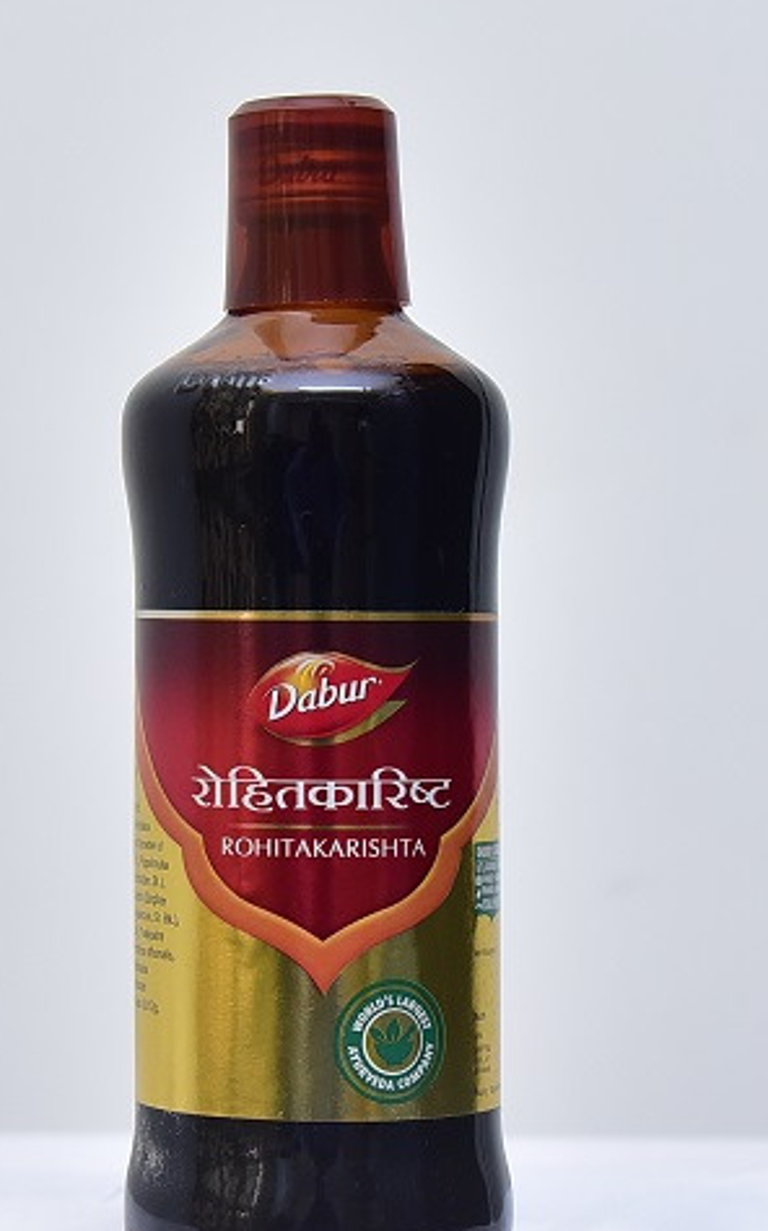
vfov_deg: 38.8
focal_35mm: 52
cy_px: 678
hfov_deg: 24.8
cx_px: 332
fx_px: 1742
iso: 1250
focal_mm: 46
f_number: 4
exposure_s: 1/100
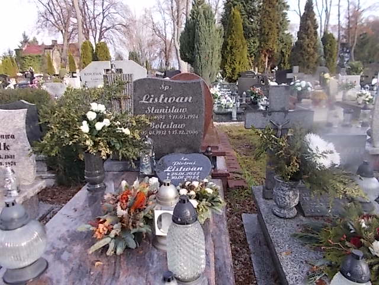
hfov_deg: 67.3
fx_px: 285
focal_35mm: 26
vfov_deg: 53.1
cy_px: 142
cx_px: 190
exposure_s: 1/160
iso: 80
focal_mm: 4.6
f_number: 3.2
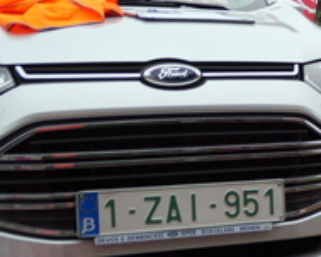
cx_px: 494
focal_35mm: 116
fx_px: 1101
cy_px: 162
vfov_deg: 13.3
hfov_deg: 15.2
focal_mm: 26
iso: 1000
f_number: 4
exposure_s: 1/2000
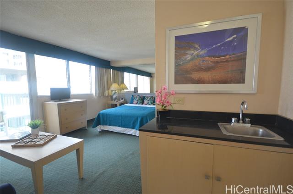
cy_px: 97
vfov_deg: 71.7
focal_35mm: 16
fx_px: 134
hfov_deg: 95.1
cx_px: 146
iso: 400
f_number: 5
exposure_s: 1/100
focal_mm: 11
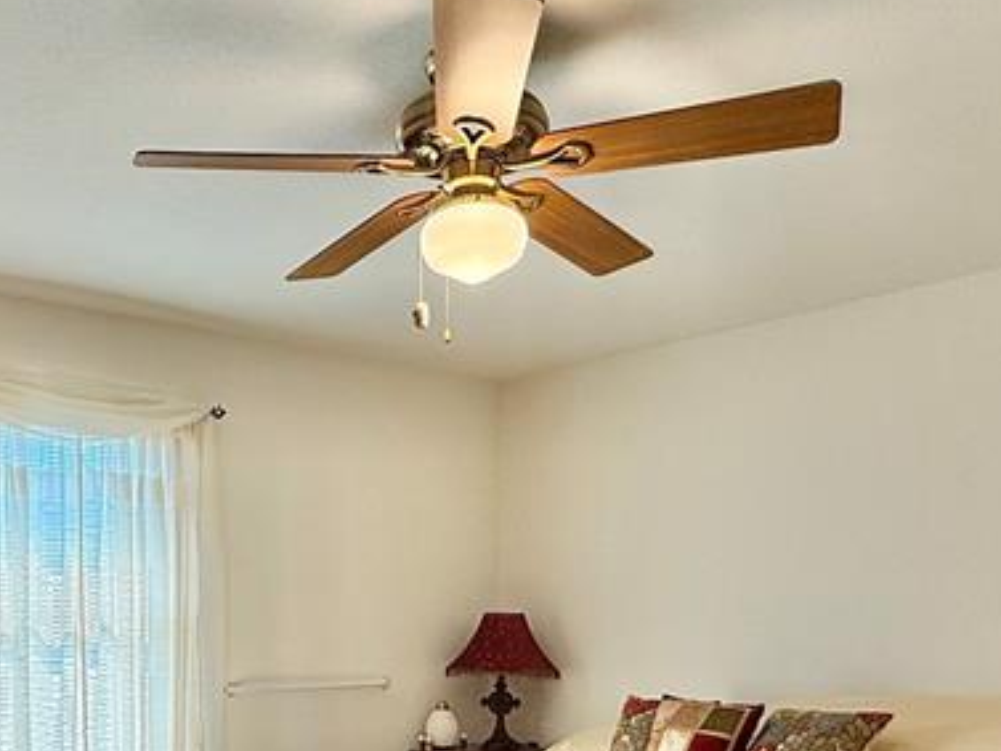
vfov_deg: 36.0
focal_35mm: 38
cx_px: 319
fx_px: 1099
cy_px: 637
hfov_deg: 48.0
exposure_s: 1/120
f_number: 2.2
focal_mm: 2.22
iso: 100
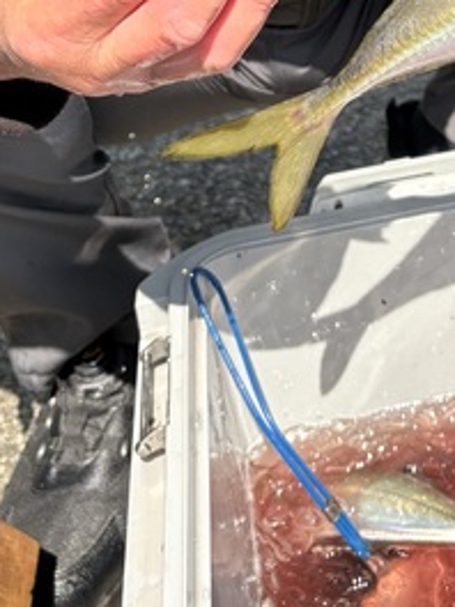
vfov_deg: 21.5
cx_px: 432
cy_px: -138
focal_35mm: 84
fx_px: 1472
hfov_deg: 17.2
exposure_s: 1/1393
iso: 64
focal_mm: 5.96
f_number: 1.6
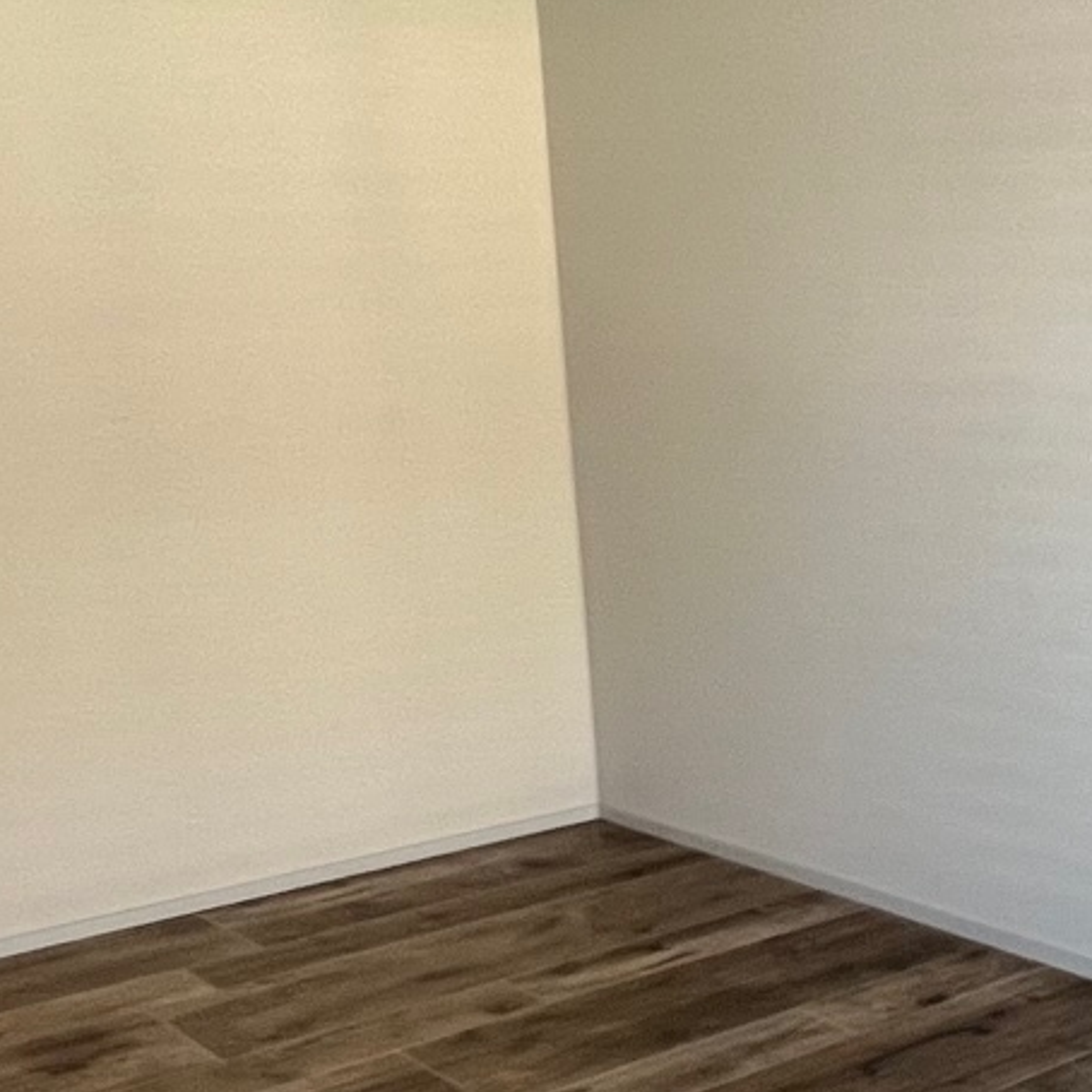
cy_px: 741
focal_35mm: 51
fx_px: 1820
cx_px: 1056
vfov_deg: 33.1
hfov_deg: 31.3
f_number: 1.8
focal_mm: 1.57
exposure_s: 1/96
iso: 250
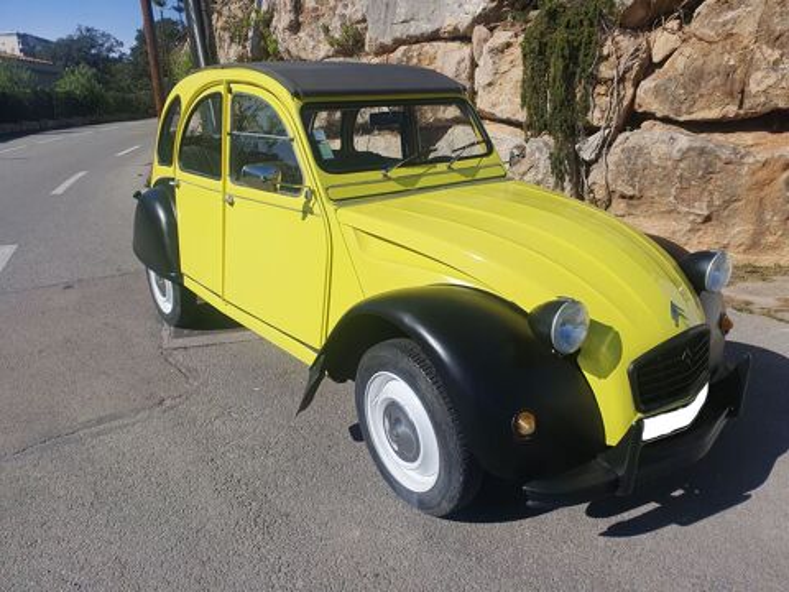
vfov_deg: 53.1
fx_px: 593
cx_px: 394
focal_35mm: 26
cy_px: 296
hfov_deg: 67.3
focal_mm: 4.32
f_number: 2.4
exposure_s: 1/4176
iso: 50
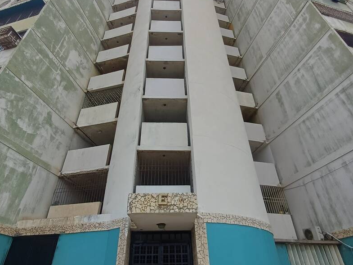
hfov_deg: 76.4
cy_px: 122
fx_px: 224
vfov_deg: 61.0
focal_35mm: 22
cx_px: 172
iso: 40
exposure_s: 1/1227
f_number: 2.2
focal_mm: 1.64
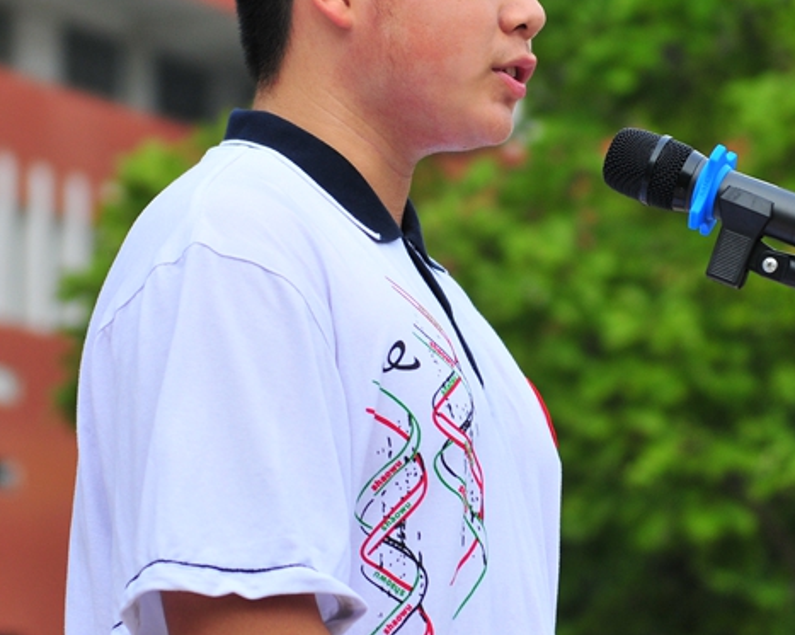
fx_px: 5079
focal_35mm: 216
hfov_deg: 8.9
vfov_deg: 7.1
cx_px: 393
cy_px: 128
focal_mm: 70
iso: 200
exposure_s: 1/800
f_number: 2.8
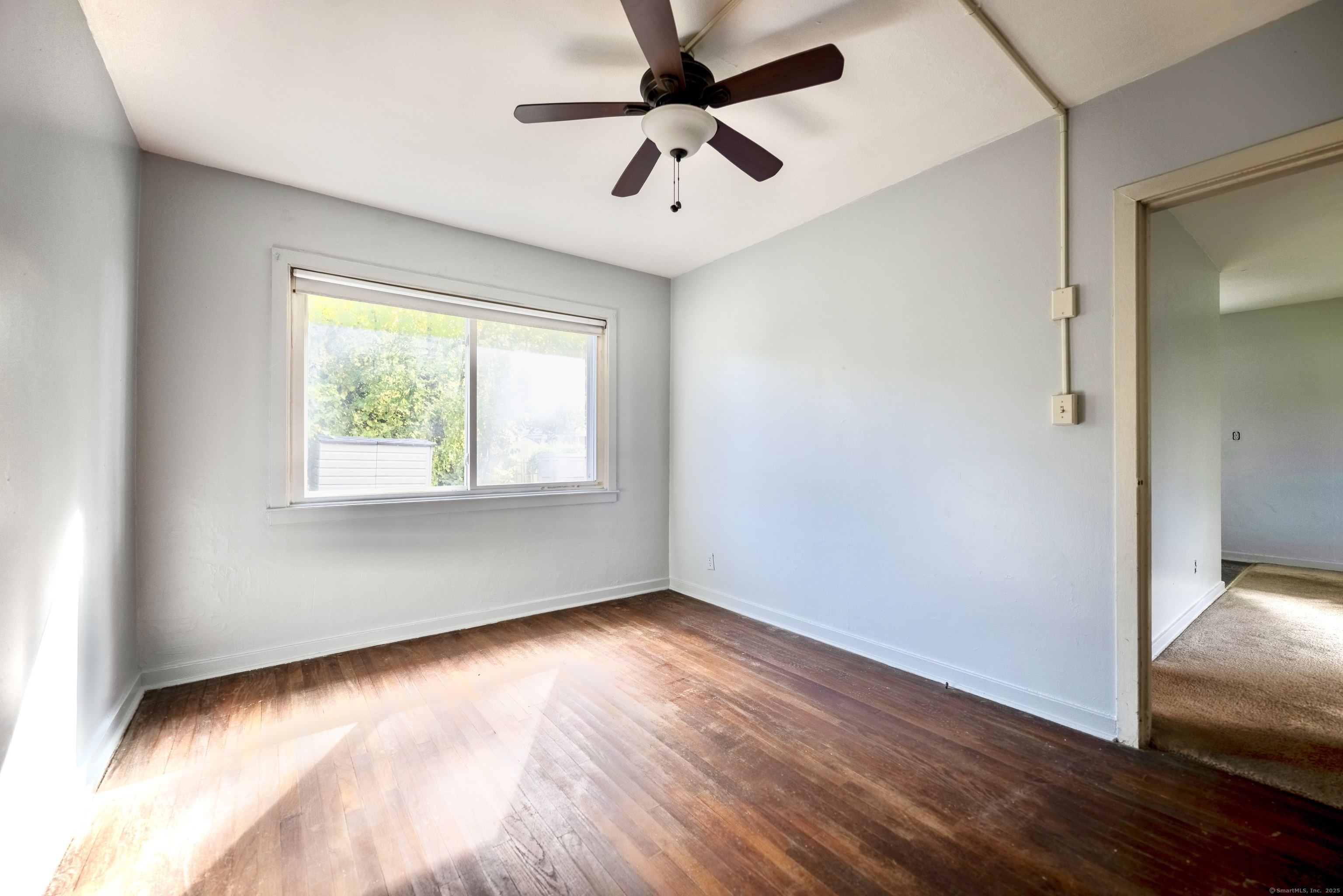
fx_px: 522
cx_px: 672
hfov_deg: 104.3
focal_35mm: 14
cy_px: 448
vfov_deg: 81.2
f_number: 2.8
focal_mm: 14
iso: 1000
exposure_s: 1/12800
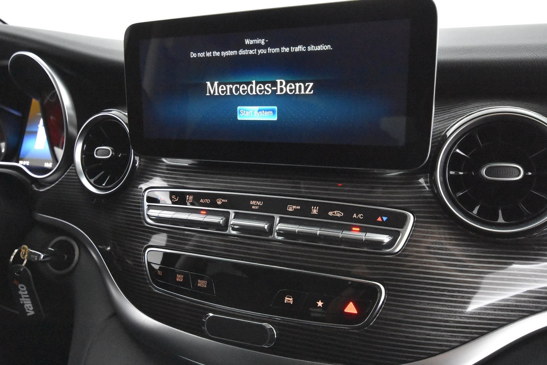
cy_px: 182
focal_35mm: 30
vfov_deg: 43.7
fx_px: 456
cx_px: 274
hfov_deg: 61.9
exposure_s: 1/50
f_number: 5.6
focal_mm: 20
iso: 12800
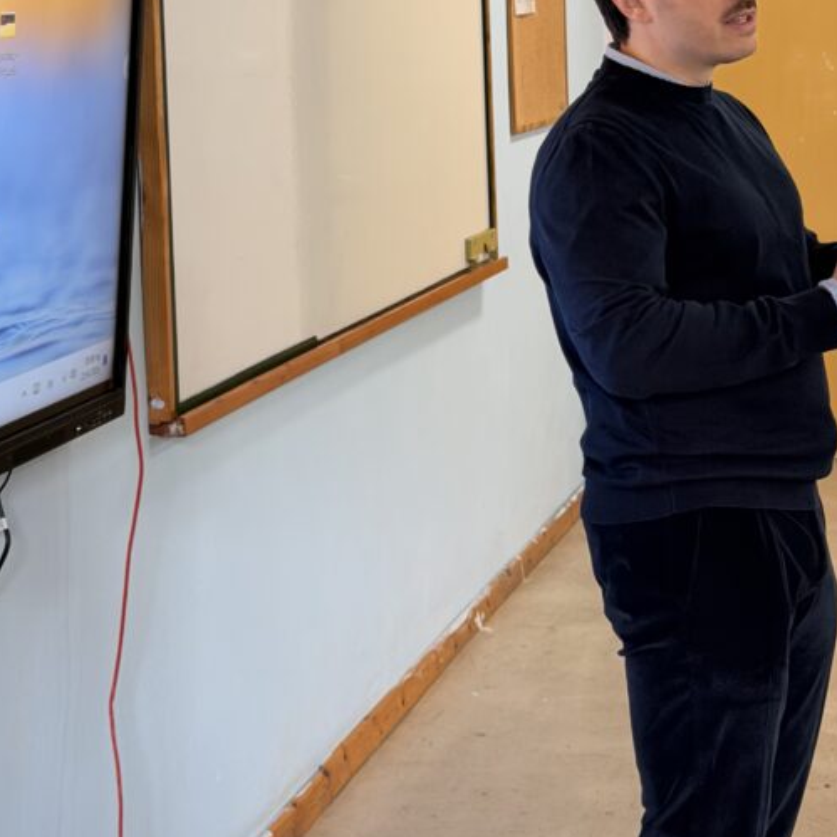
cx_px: 391
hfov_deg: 19.9
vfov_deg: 19.8
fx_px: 2380
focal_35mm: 87
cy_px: 186
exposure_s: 1/50
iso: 100
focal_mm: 6.76
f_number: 1.78
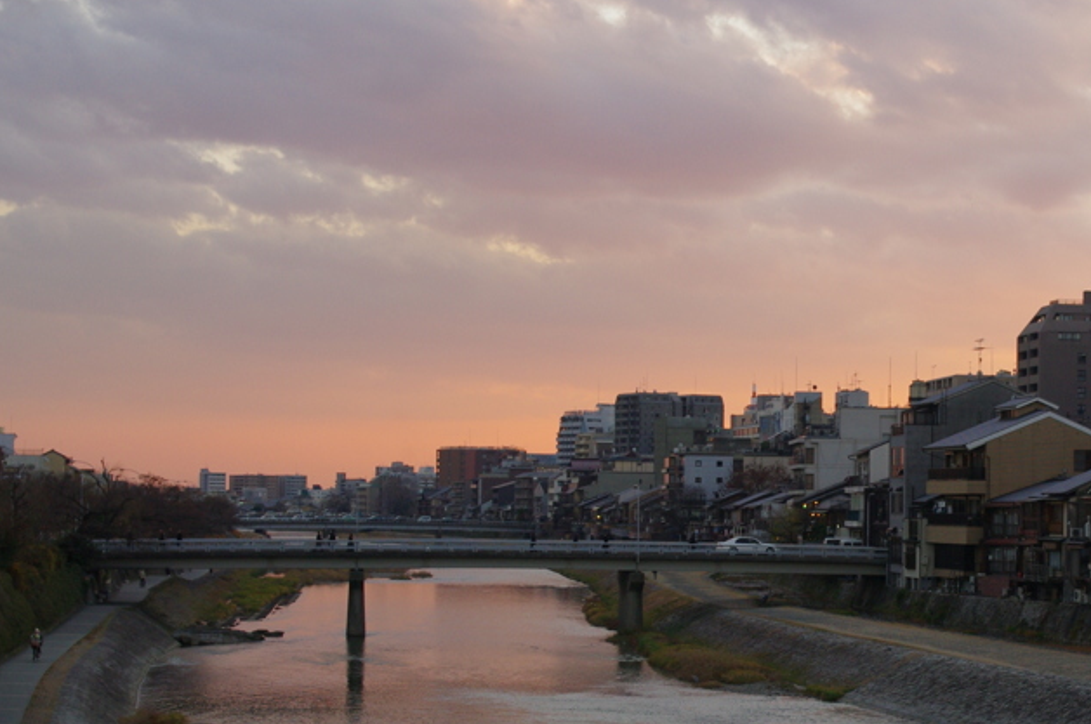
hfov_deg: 26.6
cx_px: 858
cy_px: 481
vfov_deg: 18.1
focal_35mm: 75
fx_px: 2270
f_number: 5.6
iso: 400
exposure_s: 1/250
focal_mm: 31
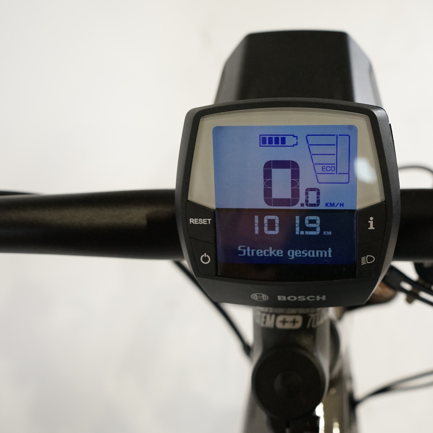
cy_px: 196
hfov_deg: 41.3
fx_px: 566
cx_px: 288
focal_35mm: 40
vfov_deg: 41.8
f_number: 5.6
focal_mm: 28
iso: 2500
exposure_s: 1/200
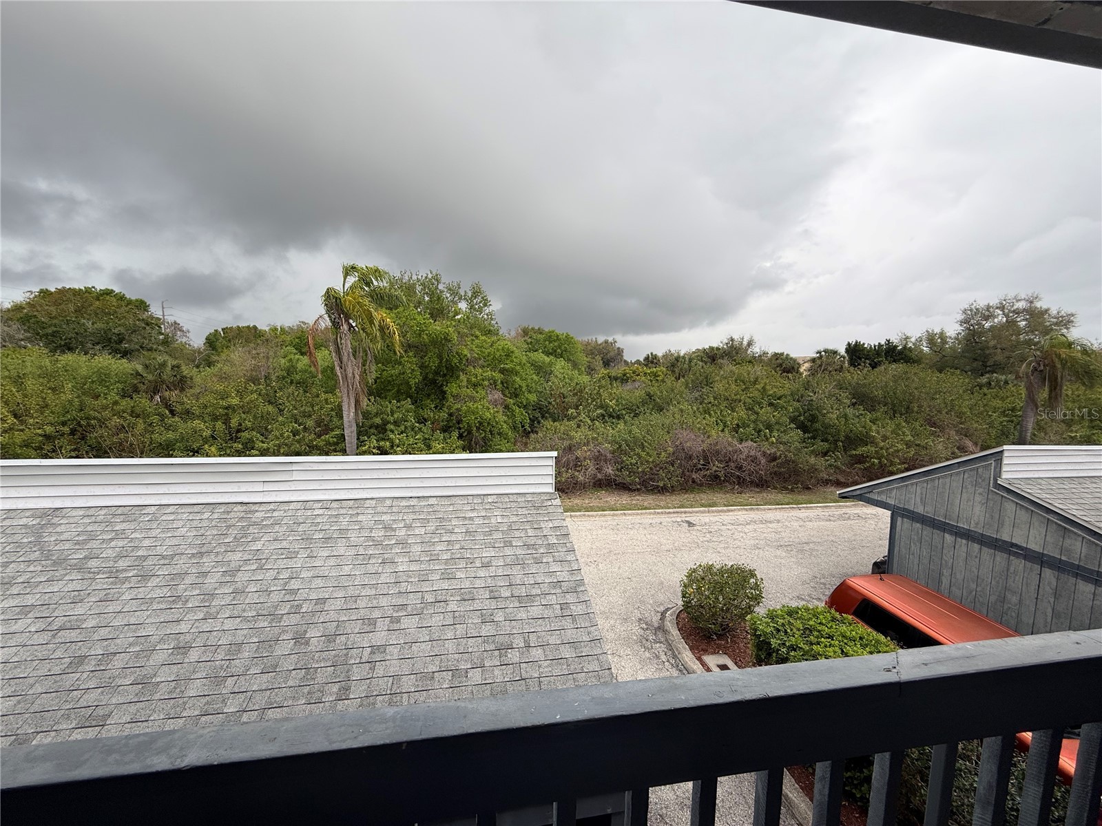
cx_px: 551
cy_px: 413
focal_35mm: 14
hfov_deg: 102.1
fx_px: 446
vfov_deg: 85.7
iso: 50
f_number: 2.2
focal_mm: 2.22
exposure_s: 1/137
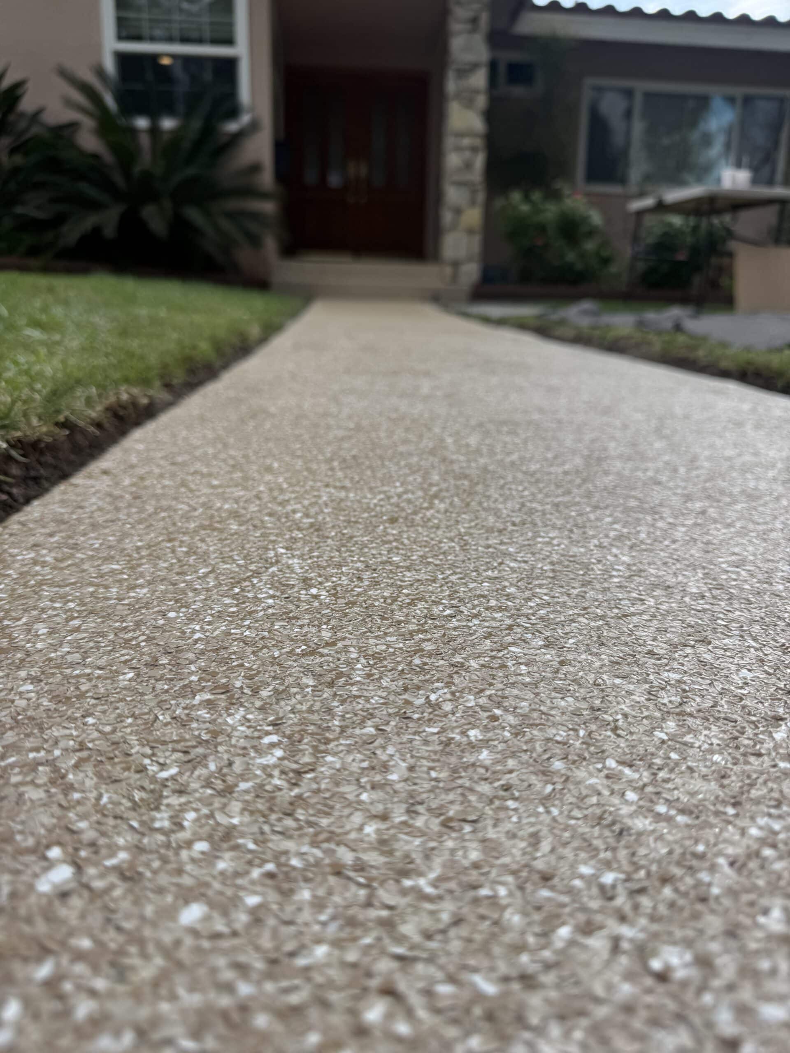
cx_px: 395
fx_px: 730
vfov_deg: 71.6
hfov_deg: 56.8
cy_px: 526
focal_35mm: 24
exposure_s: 1/4608
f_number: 1.78
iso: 80
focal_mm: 6.76
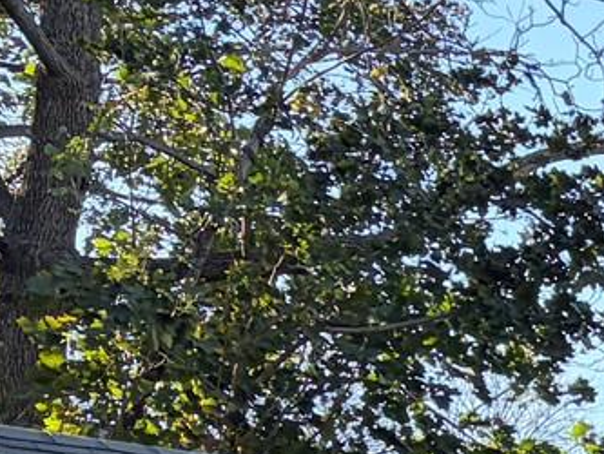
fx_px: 2793
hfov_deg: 9.5
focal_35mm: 160
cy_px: 654
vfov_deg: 9.1
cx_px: 1852
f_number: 1.6
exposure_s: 1/673
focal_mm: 5.96
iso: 64
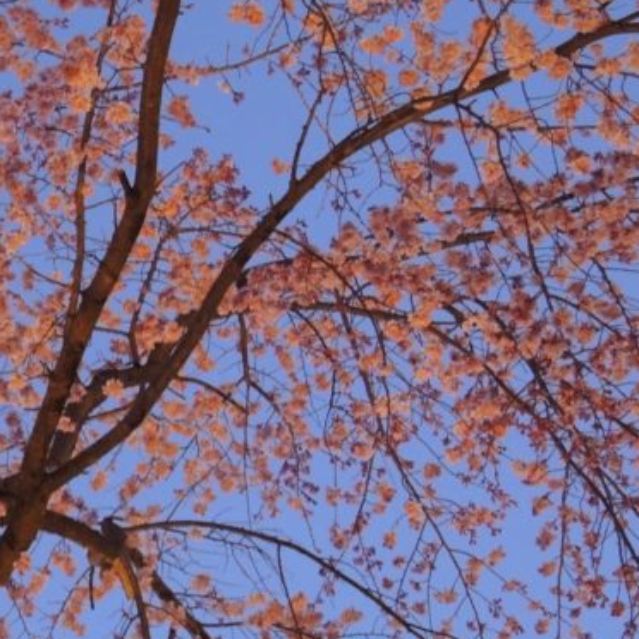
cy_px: 251
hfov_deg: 12.1
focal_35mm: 141
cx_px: -167
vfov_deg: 12.4
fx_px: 2945
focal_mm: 12.5
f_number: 2.8
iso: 720
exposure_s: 1/13
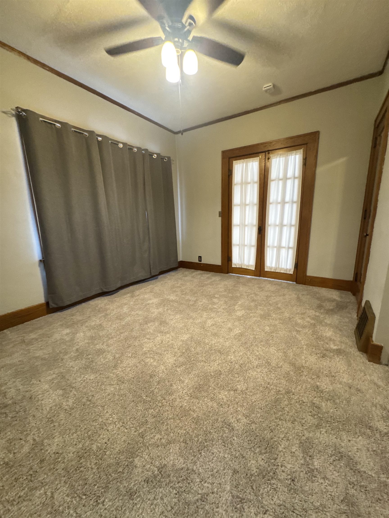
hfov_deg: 85.7
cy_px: 259
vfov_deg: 102.1
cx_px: 194
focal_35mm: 14
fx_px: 210
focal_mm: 2.22
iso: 640
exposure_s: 1/60
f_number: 2.2
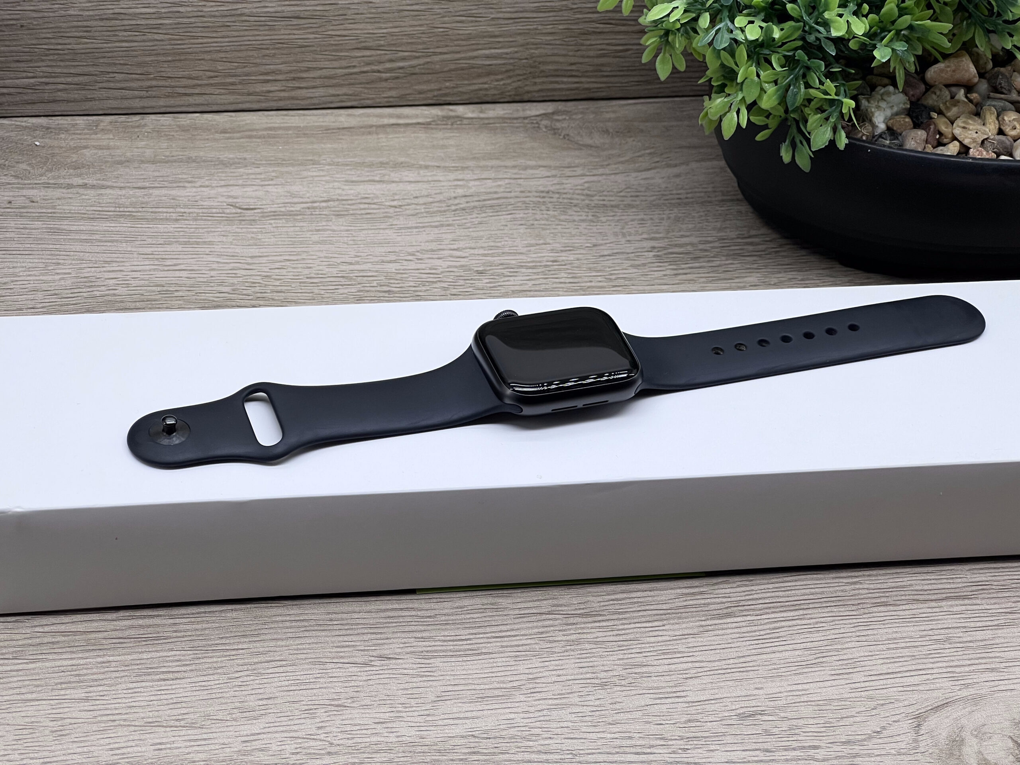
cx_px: 510
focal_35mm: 77
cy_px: 382
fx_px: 2269
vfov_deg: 19.1
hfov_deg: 25.3
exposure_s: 1/99
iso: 40
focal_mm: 9
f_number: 2.8
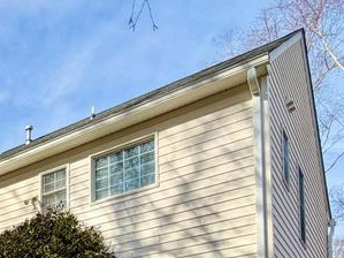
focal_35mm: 48
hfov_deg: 30.2
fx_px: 477
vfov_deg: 24.5
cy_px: 373
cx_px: -117
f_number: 2.2
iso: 32
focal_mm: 2.22
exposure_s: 1/770
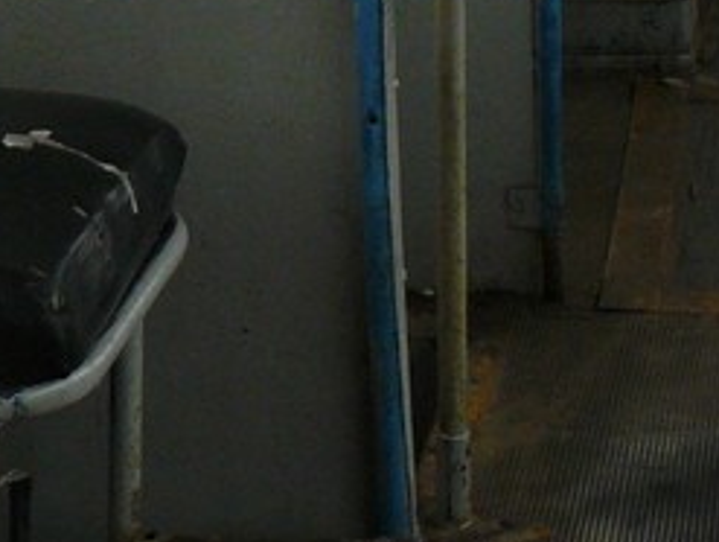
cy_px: -463
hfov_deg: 12.9
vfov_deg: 9.5
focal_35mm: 149
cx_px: 830
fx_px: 3099
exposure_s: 1/100
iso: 200
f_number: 2.8
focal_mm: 6
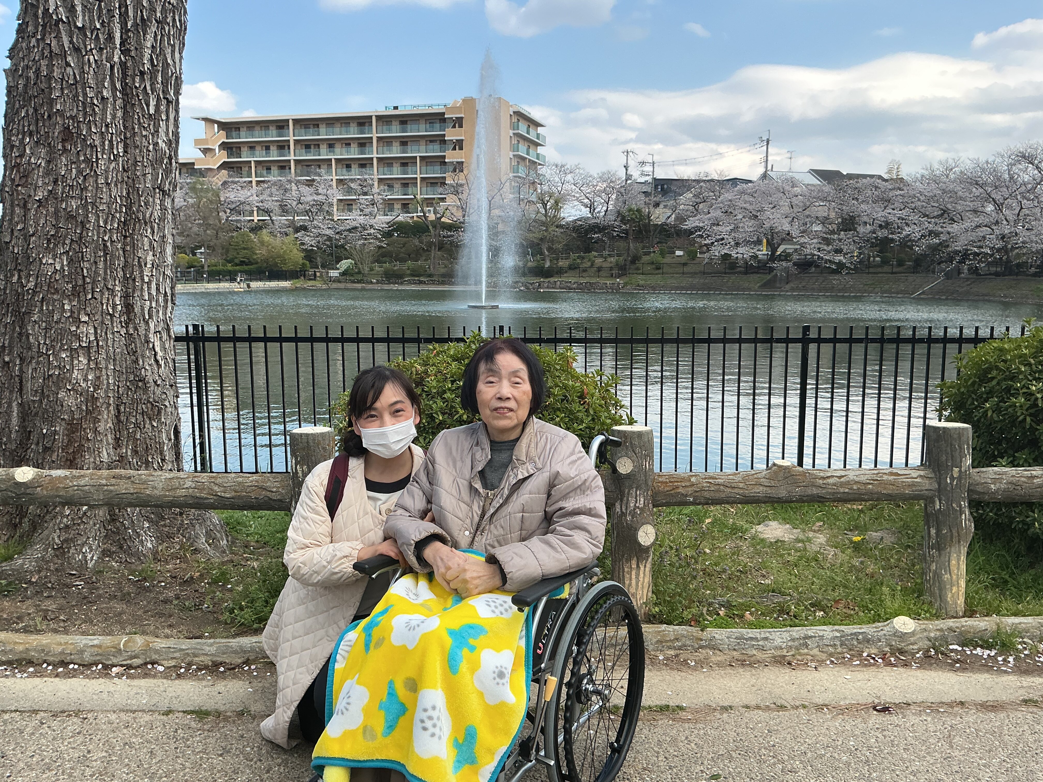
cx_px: 522
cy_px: 391
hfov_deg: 61.7
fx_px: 874
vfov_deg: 48.2
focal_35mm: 29
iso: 25
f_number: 1.8
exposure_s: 1/829
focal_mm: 3
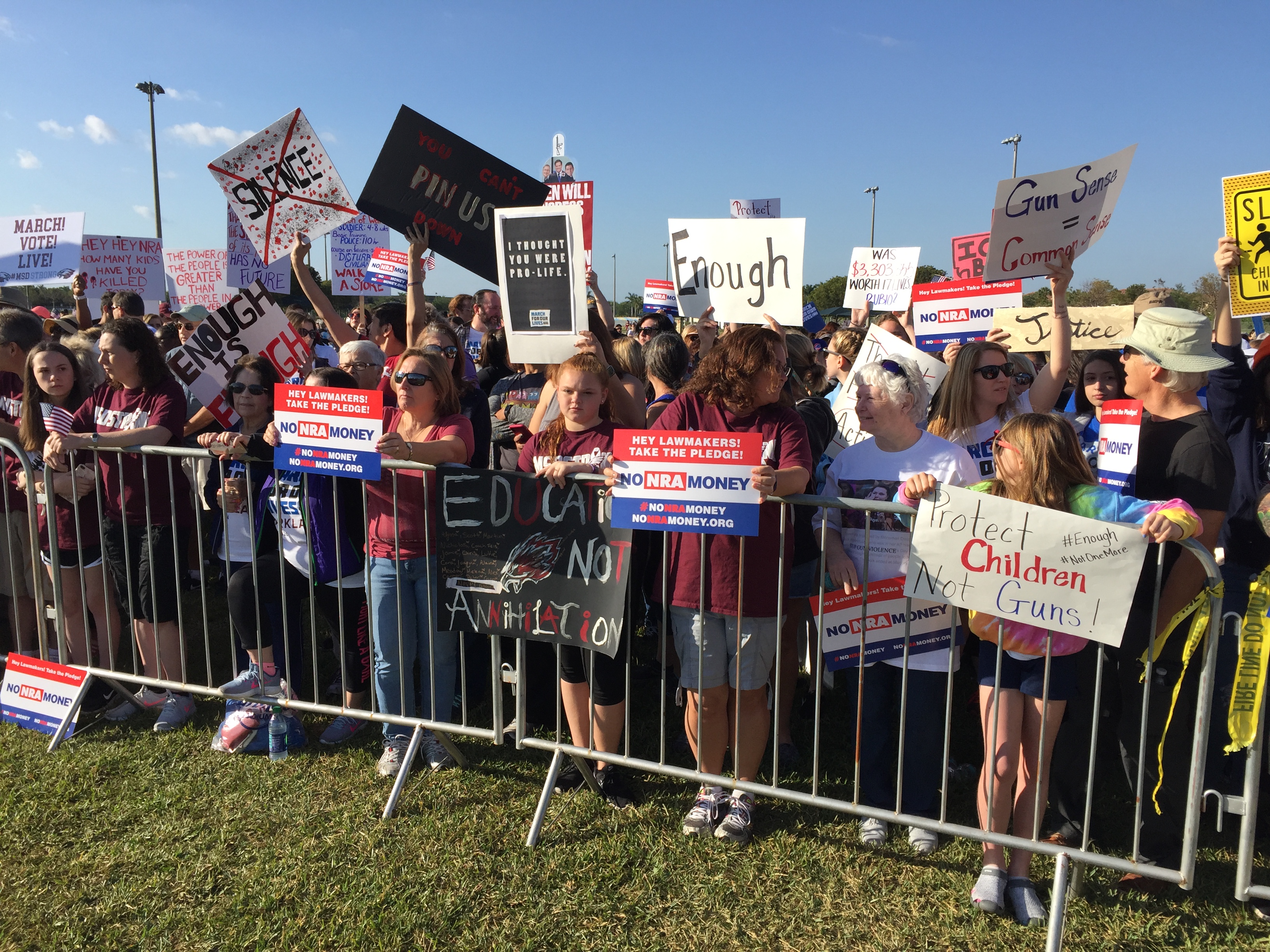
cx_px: 635
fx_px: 1064
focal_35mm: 29
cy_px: 476
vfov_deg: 48.2
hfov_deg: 61.7
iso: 32
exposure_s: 1/1647
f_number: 2.2
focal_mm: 4.15
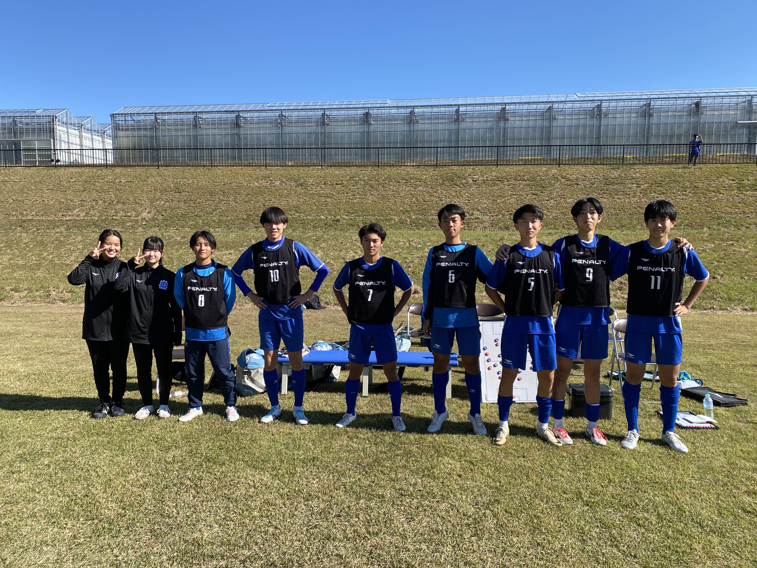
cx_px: 378
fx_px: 569
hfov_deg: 67.3
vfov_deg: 53.1
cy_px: 284
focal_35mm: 26
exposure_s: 1/1808
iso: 32
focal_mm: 4.25
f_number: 1.8
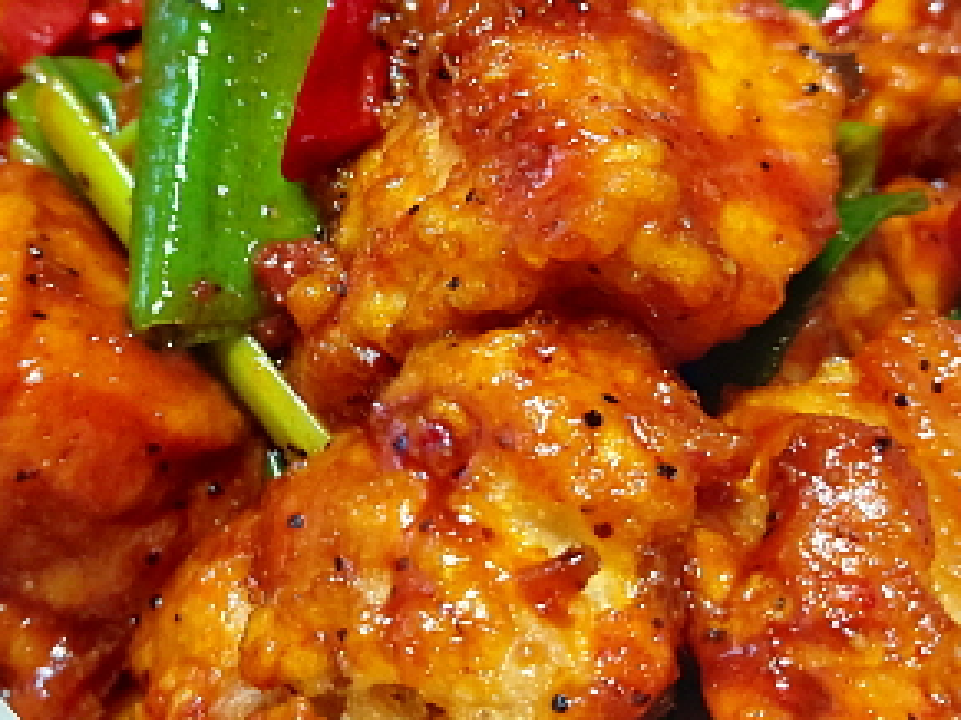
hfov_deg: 34.9
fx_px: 1526
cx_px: 393
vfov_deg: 26.4
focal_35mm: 55
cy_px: 241
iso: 400
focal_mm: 4.58
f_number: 2
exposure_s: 1/24
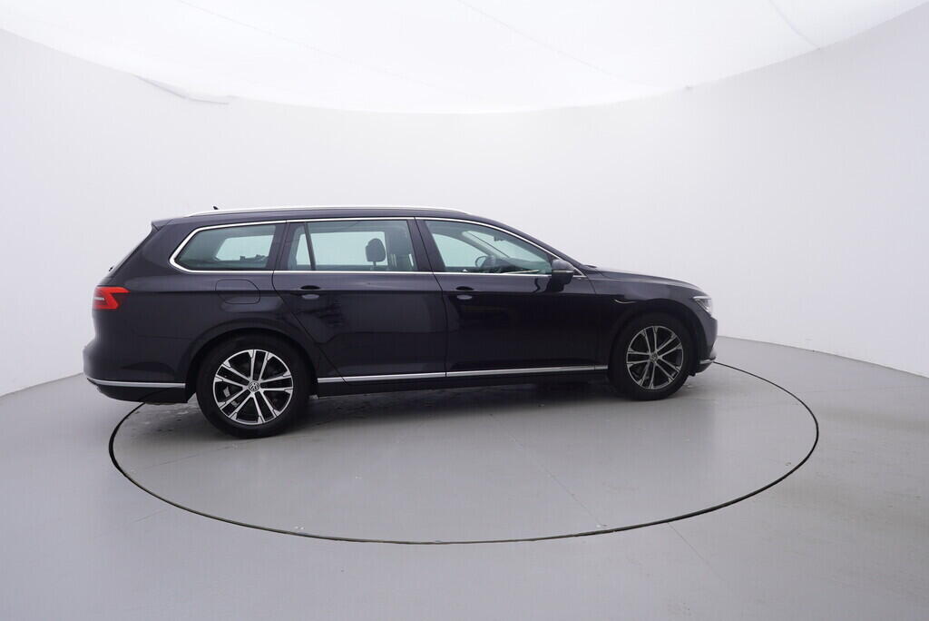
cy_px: 310
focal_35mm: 22
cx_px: 464
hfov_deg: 77.3
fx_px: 581
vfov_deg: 56.2
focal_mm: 15
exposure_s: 1/80
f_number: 5
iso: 200
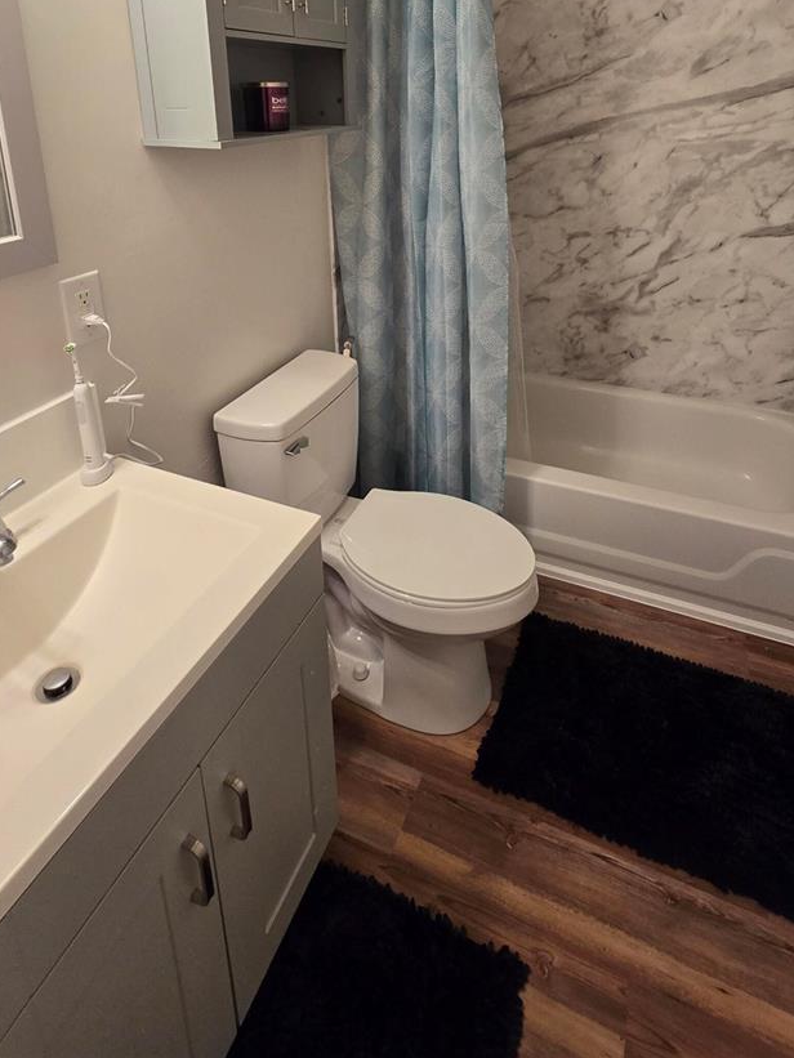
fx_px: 581
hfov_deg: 68.6
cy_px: 286
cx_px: 427
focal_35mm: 19
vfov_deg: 79.3
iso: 160
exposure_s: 1/60
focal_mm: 2.2
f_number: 2.2
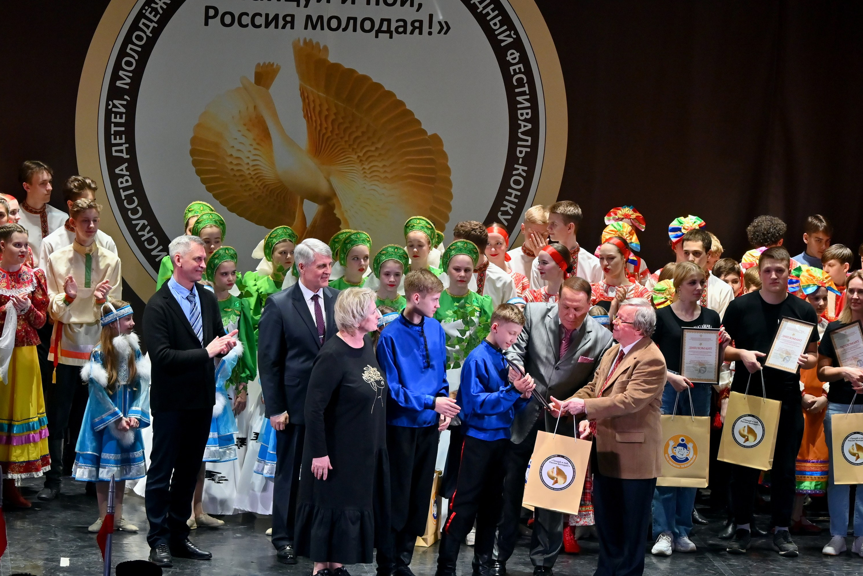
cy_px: 345
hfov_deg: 11.9
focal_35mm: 172
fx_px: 4123
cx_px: 388
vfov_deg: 8.0
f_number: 5.6
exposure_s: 1/180
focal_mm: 84
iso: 800
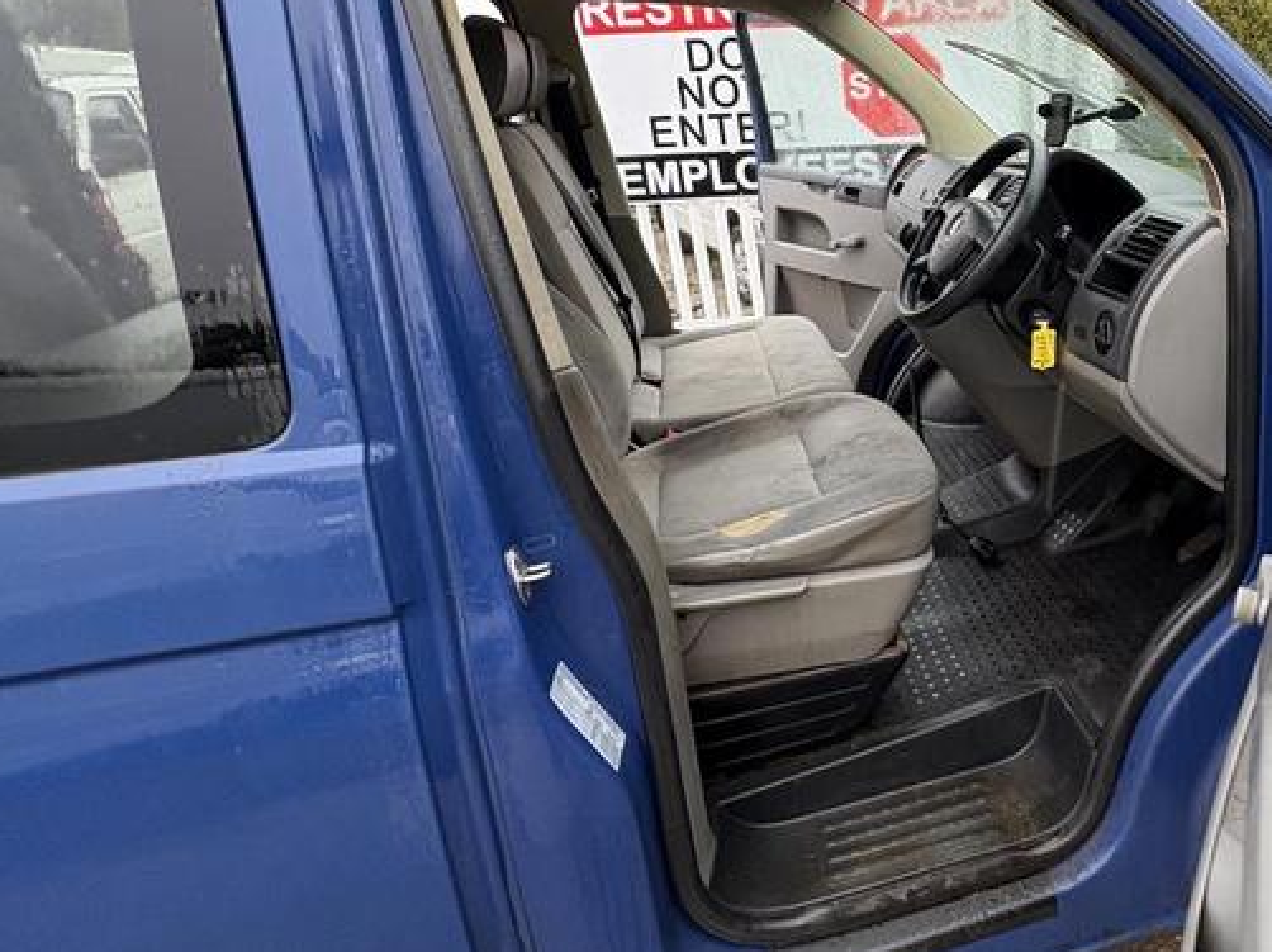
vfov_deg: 54.4
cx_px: 1014
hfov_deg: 63.5
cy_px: 375
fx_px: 918
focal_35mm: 25
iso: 125
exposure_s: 1/99
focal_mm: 2.22
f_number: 2.2
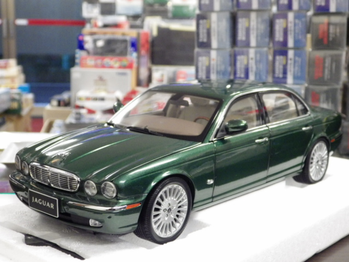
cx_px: 174
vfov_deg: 24.8
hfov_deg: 32.7
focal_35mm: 59
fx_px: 595
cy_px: 131
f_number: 4
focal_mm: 10.7
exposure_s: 1/30
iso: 800
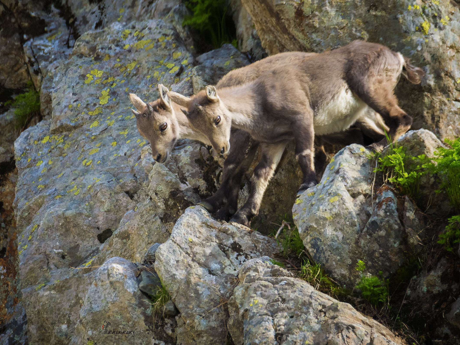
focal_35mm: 975
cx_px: 222
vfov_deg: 1.5
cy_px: 172
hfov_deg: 2.0
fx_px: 12958
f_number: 8
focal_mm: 600
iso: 1000
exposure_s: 1/640
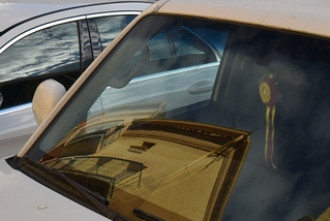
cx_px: -26
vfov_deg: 14.1
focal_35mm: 93
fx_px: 854
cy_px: -73
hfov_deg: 20.9
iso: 200
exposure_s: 1/250
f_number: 8
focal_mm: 22
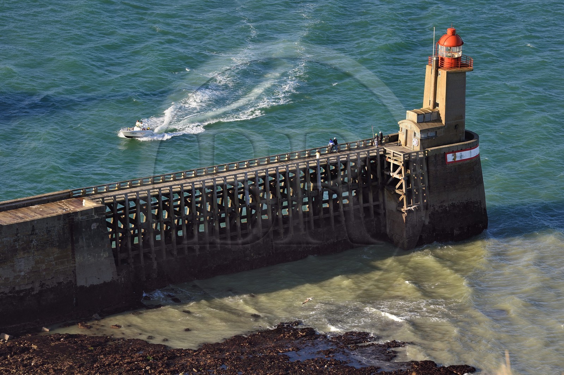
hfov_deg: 10.8
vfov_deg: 7.2
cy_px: 188
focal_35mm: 190
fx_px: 2974
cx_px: 282
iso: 200
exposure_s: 1/250
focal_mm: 190
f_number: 8
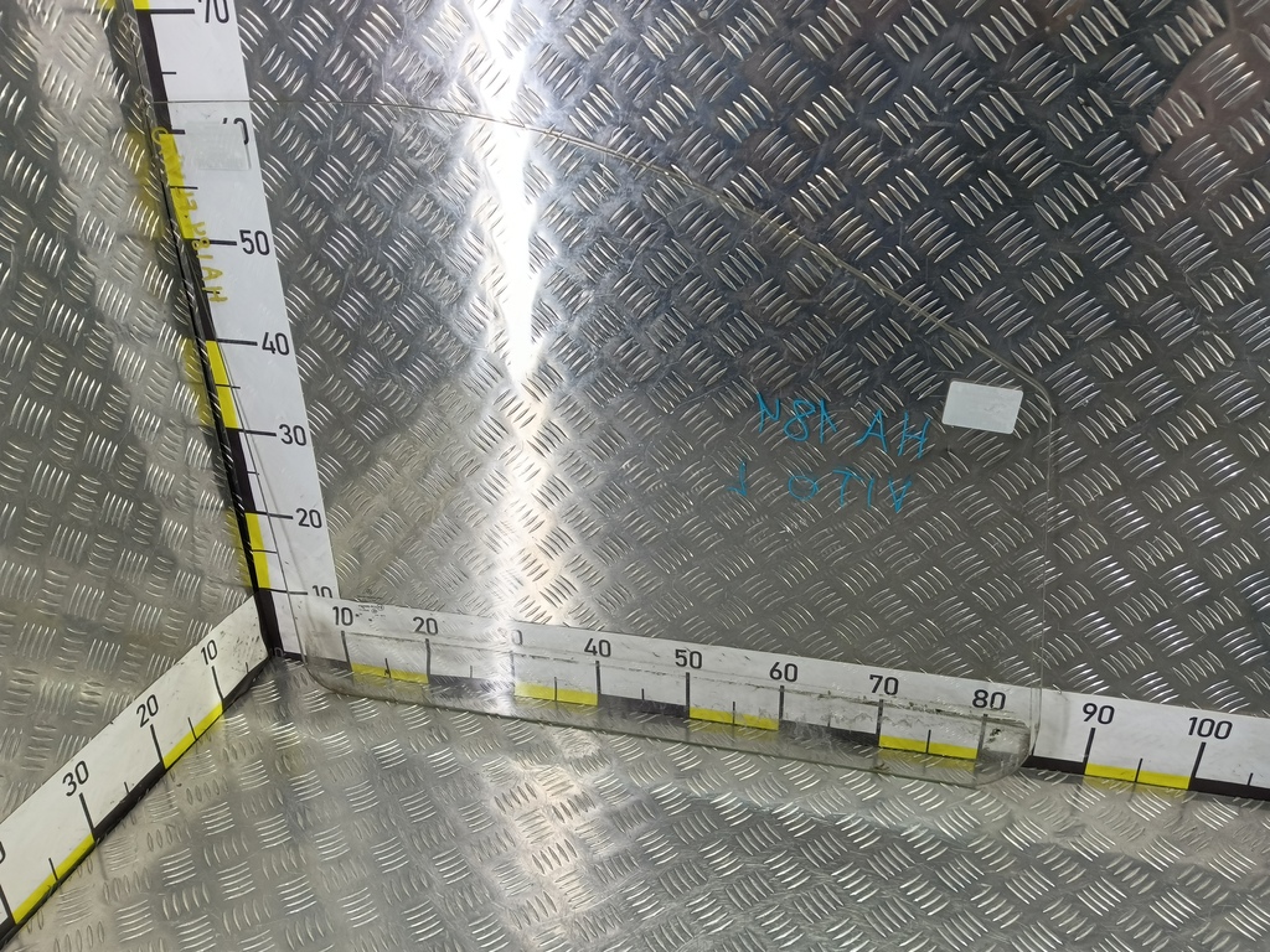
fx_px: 844
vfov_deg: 58.9
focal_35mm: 23
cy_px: 476
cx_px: 635
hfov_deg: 73.9
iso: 110
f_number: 1.6
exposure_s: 1/50
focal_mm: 4.11
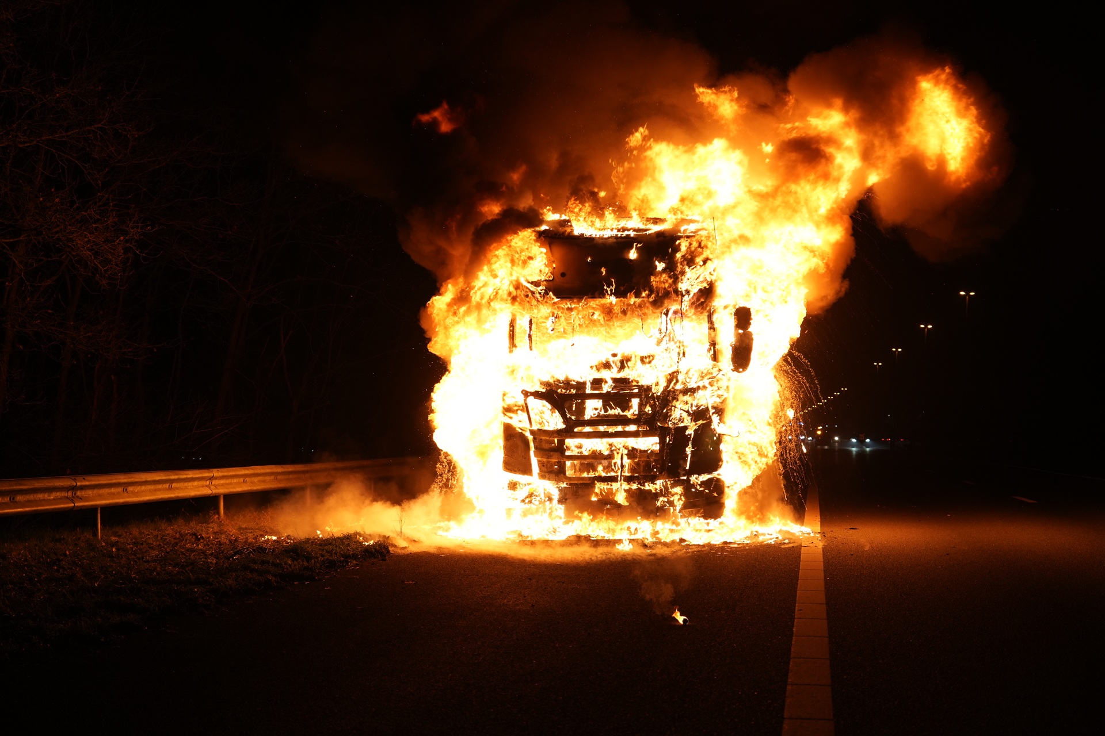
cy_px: 368
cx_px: 552
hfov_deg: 35.1
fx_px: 1749
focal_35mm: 57
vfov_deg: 23.8
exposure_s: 1/200
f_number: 5
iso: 1250
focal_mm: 57
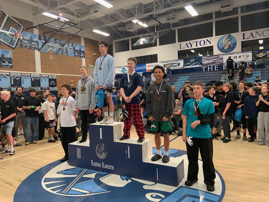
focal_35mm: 26
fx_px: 202
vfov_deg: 53.1
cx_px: 134
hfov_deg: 67.3
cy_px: 101
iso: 100
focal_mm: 4.25
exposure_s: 1/60
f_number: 1.8
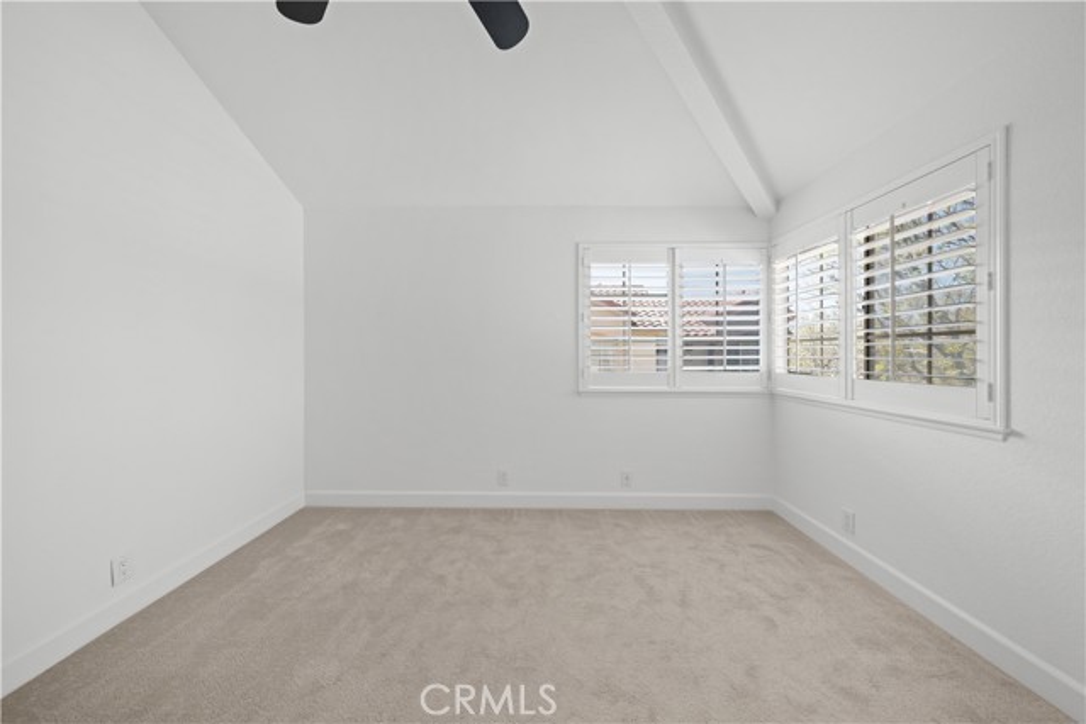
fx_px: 362
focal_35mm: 12
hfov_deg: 112.6
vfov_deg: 90.0
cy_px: 362
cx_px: 543
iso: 1000
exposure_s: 1/40
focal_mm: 12
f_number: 4
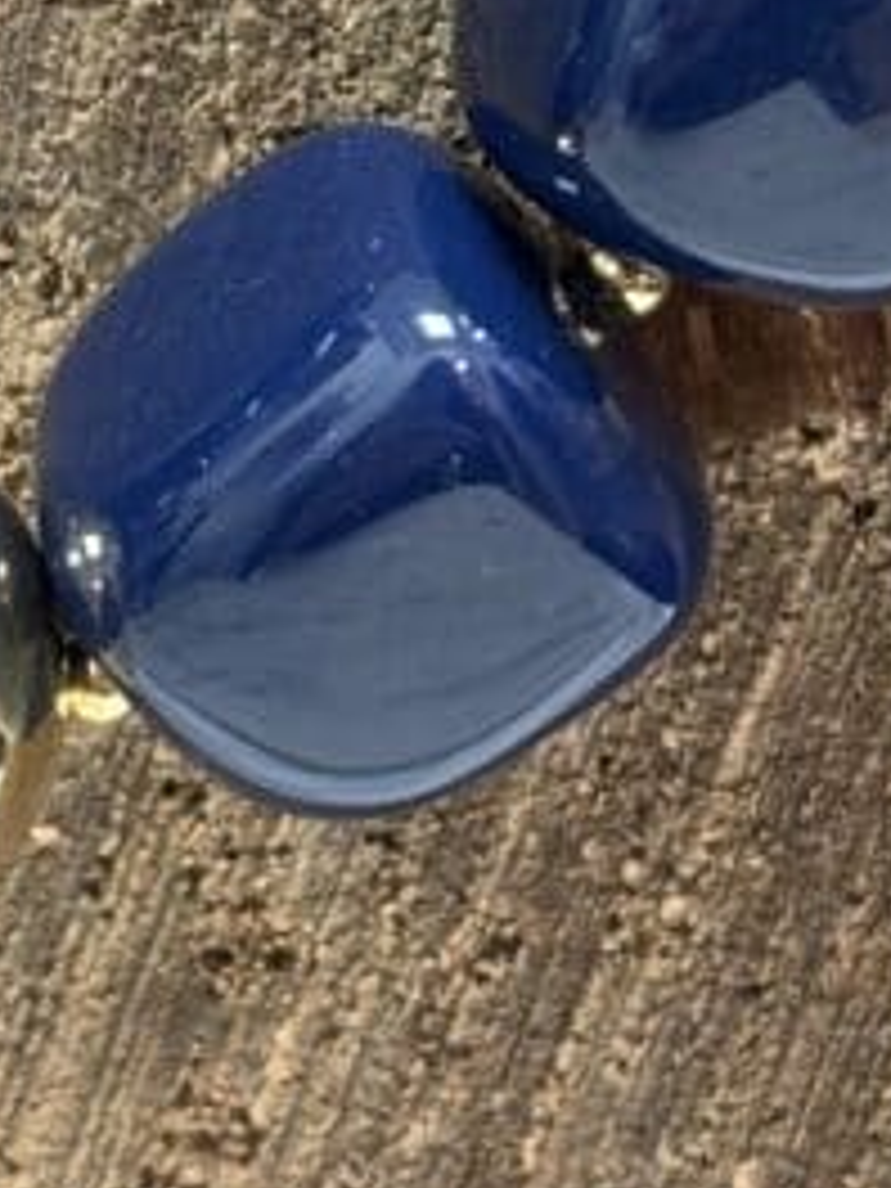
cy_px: 387
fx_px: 6933
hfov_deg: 7.3
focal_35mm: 202
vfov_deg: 9.8
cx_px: -58
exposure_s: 1/33
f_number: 1.6
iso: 160
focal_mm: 5.96
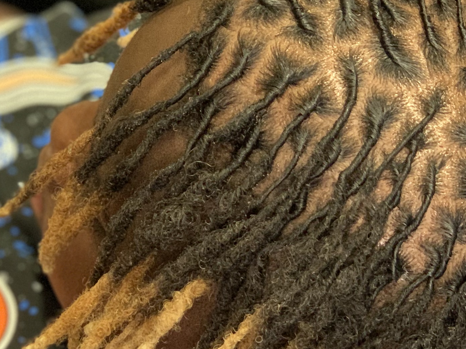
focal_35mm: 150
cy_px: 227
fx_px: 2019
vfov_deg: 9.9
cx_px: 204
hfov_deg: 13.2
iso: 320
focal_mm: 6
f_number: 2.4
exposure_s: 1/60
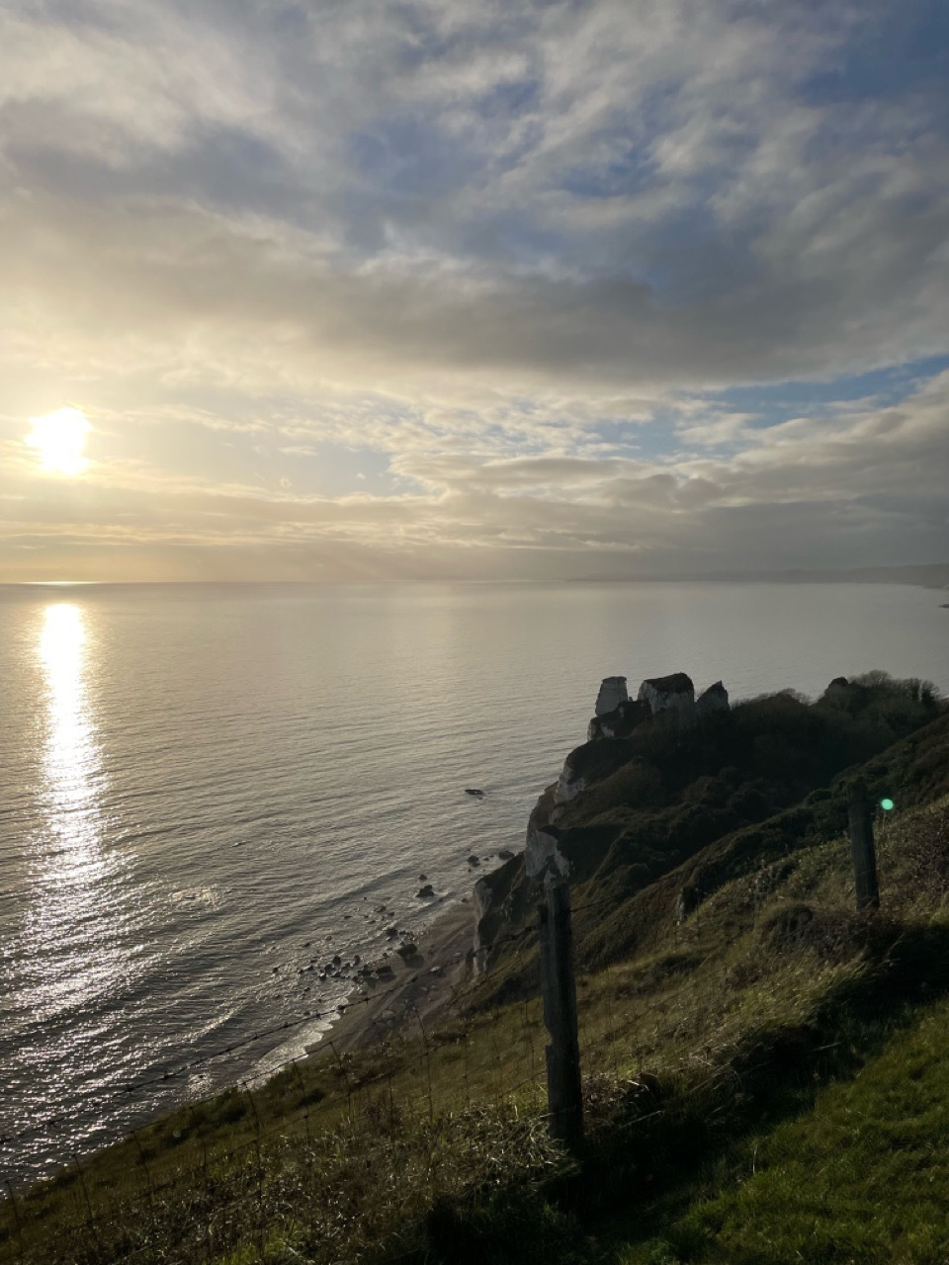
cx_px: 474
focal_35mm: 26
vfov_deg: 67.3
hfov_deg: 53.1
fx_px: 950
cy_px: 632
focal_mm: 4.2
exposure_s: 1/11905
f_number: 1.6
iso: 50
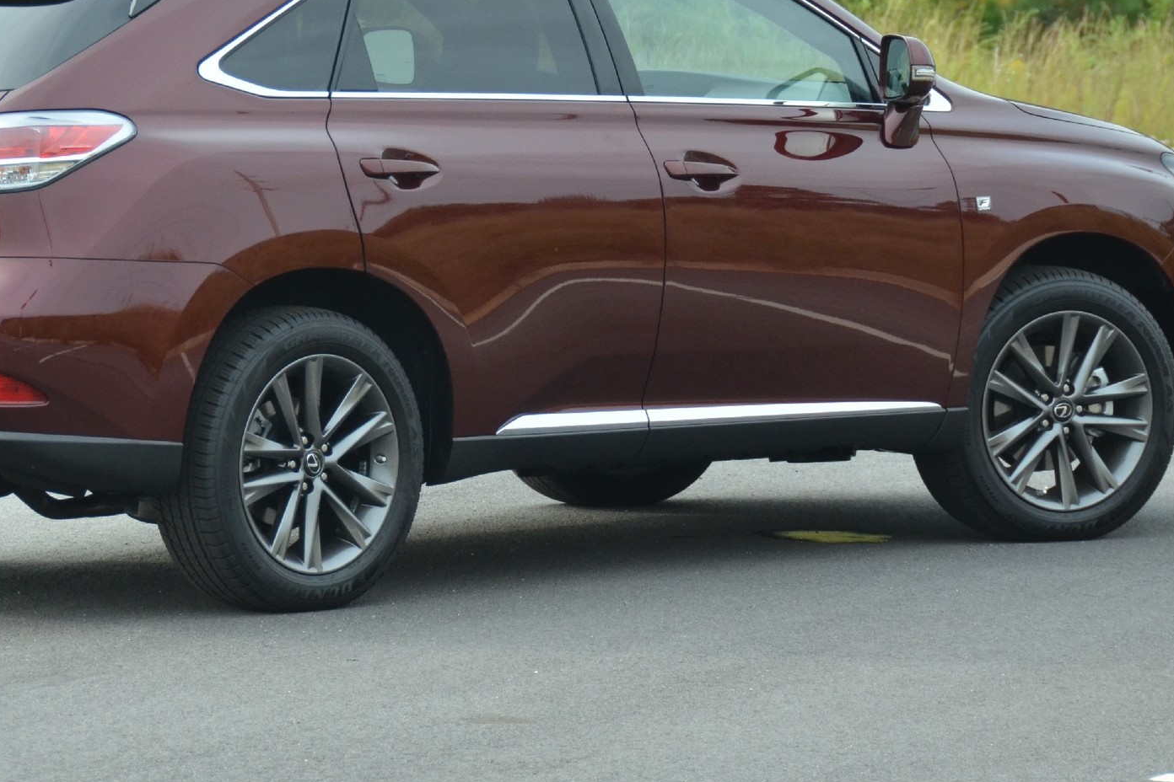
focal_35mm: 242
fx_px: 7891
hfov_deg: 8.5
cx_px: 426
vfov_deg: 5.7
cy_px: 142
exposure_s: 1/1000
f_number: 5.3
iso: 720
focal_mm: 90
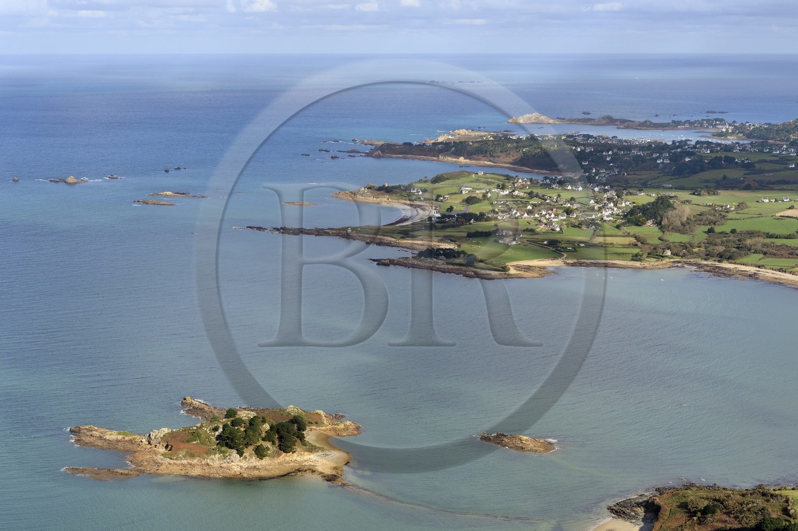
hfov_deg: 28.9
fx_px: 1551
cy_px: 266
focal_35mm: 70
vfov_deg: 19.4
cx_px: 399
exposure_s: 1/1000
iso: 500
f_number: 10
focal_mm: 70
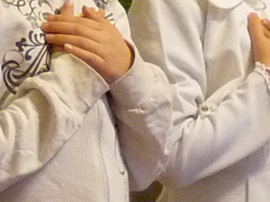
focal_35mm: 232
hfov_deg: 8.4
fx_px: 1809
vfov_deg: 6.4
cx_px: -79
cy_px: -33
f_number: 2.8
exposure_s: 1/20
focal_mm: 4.8
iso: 400
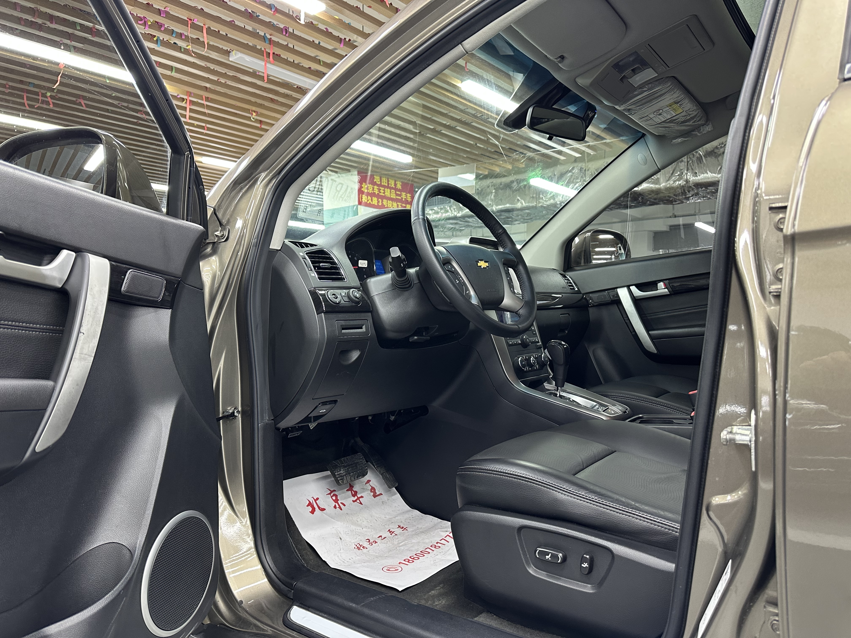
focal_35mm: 24
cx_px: 426
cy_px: 319
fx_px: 590
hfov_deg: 71.6
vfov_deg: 56.8
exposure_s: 1/50
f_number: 1.78
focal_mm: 6.86
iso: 200
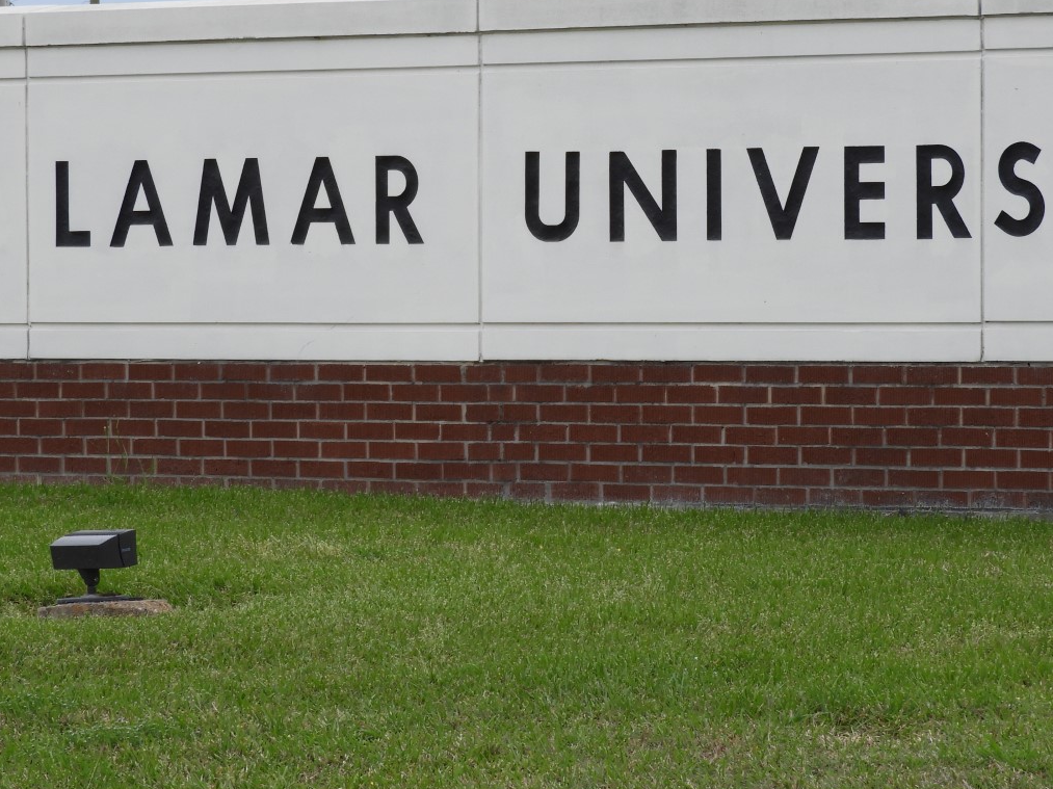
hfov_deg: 10.3
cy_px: 314
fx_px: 5838
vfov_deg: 7.7
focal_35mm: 192
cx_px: 530
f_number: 5
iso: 100
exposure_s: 1/400
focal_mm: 24.2
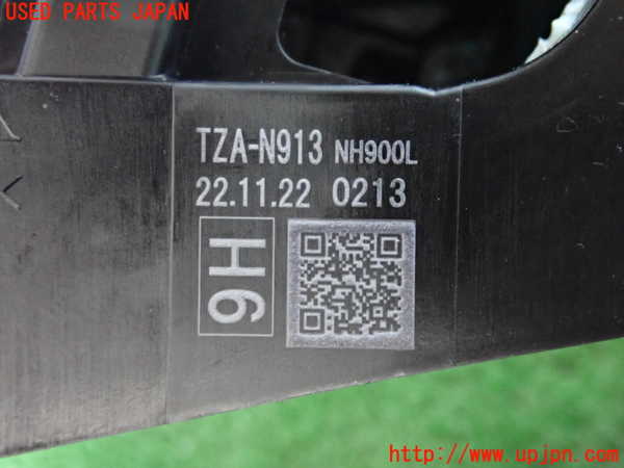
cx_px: 312
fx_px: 343
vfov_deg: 68.7
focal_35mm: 19
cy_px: 234
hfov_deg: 84.7
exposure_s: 1/40
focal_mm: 3.33
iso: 3200
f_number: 3.6
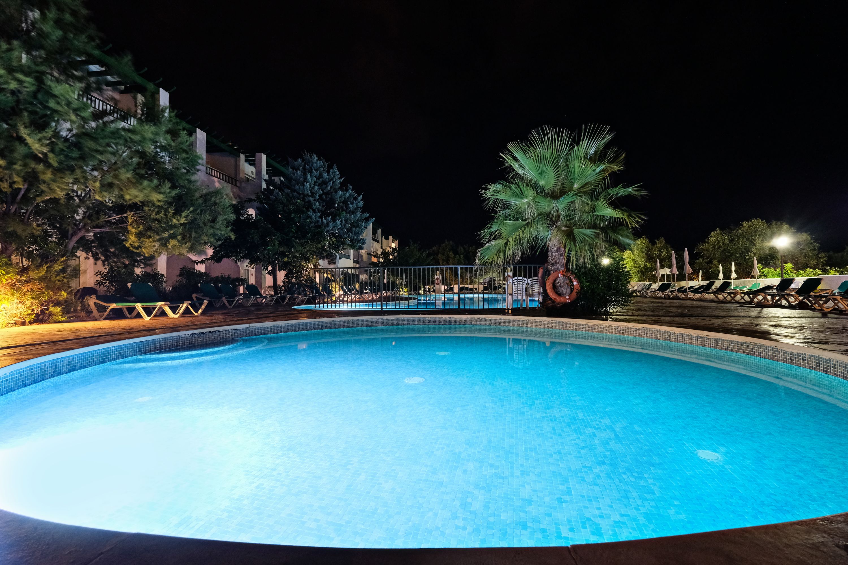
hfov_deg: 100.4
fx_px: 353
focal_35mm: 15
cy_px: 282
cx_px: 424
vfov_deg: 77.3
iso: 1600
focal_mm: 10
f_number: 4
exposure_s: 1/3
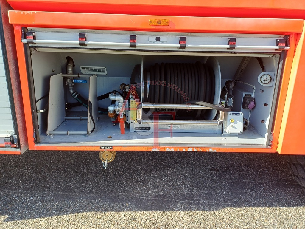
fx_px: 220
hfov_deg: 69.4
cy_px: 114
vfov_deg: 54.9
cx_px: 152
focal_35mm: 25
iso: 50
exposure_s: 1/335
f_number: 1.8
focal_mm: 4.65
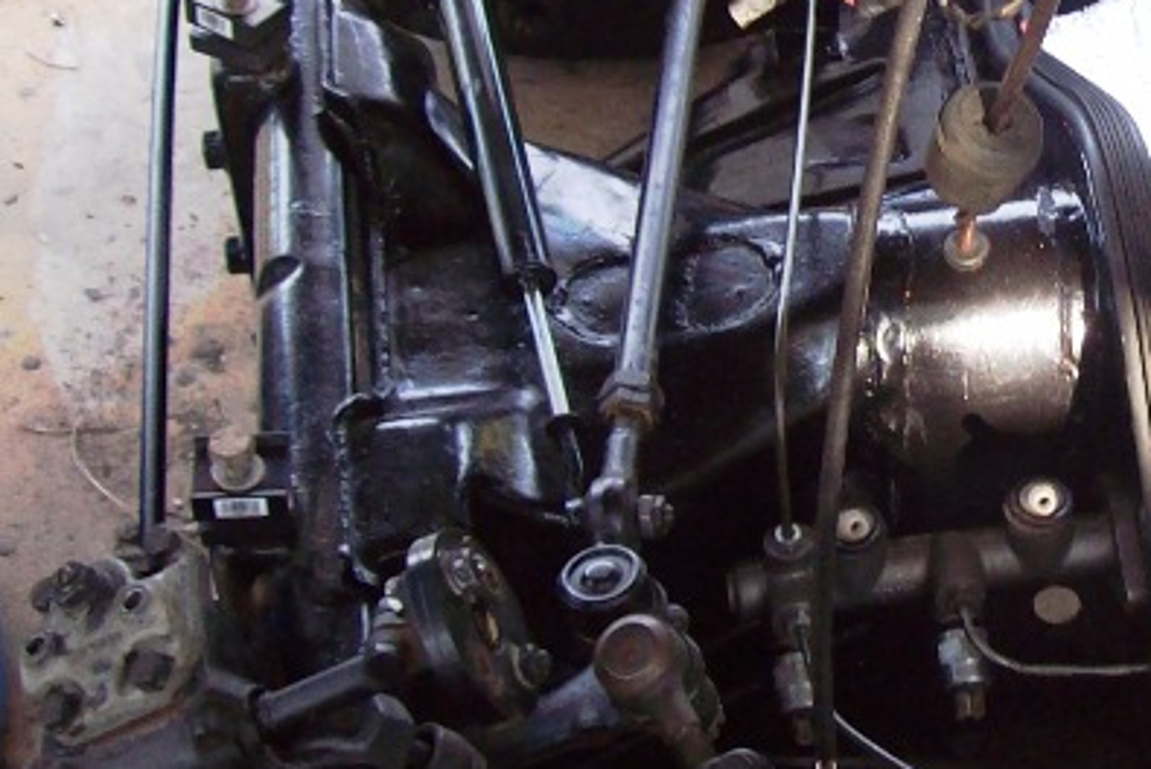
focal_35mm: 97
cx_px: 1142
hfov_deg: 20.4
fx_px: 3103
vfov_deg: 14.1
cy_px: 195
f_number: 2.7
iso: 80
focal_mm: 6
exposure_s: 1/64
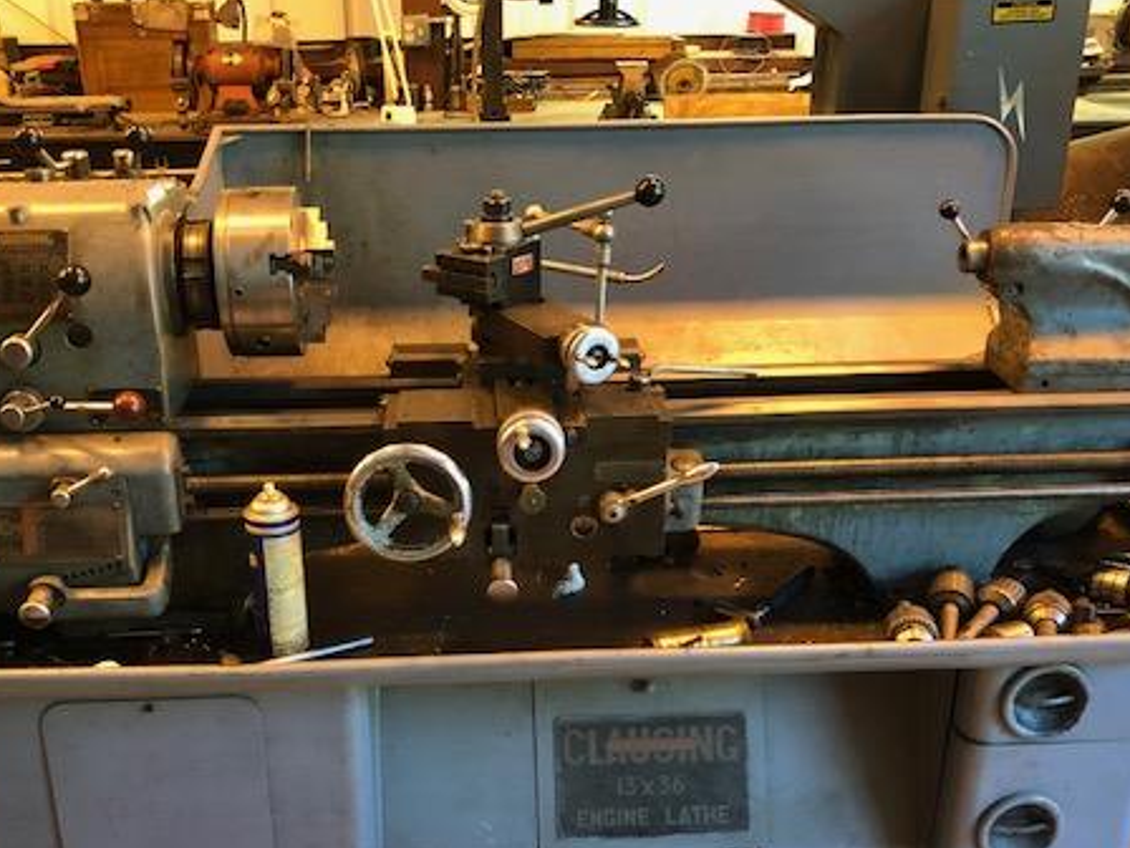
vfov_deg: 35.6
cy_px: 575
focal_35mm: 40
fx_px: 1306
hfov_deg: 46.7
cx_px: 492
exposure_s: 1/15
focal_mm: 4
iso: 80
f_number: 1.8
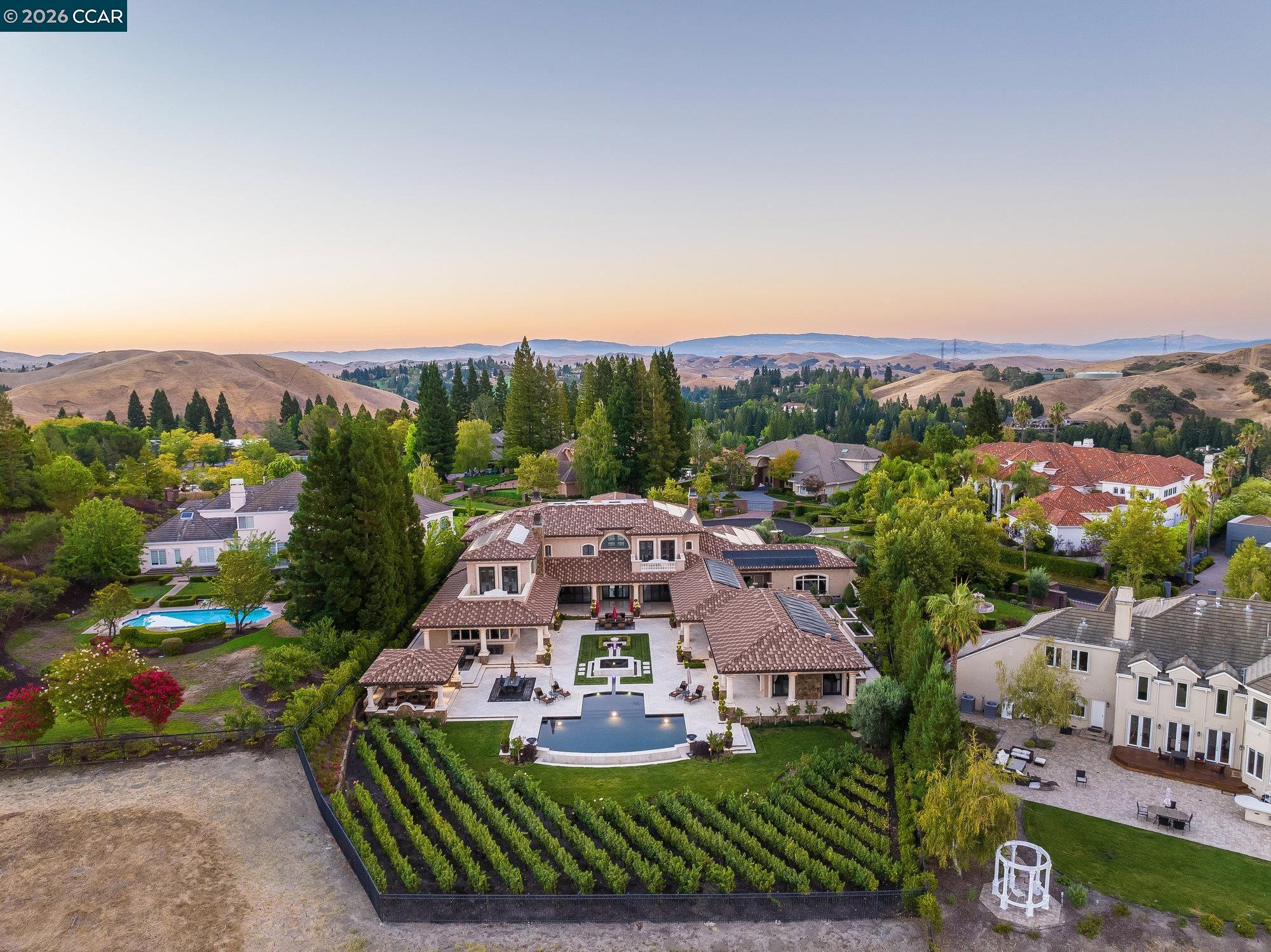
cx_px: 636
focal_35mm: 24
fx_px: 881
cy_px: 476
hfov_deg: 71.6
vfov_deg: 56.8
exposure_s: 1/15
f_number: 2.8
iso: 100
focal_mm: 12.29
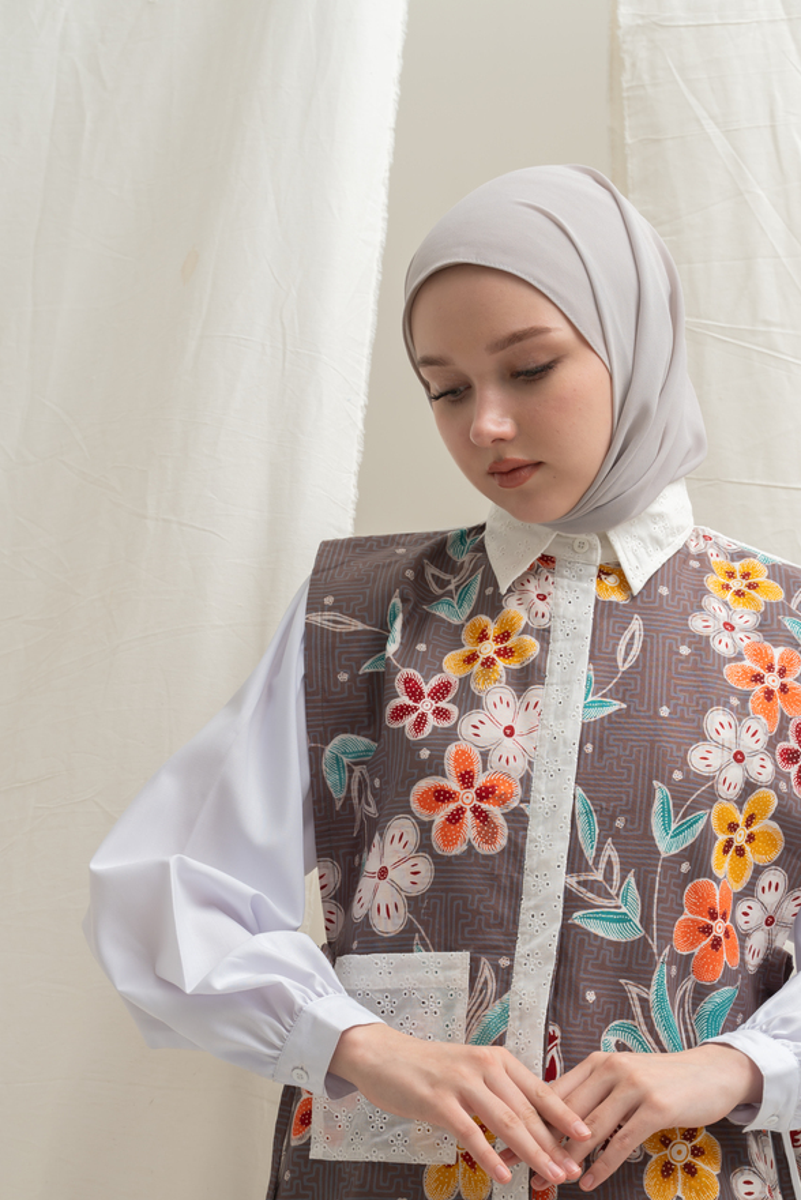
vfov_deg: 27.8
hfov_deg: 18.9
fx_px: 2401
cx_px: 490
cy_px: 828
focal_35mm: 72
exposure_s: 1/160
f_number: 9
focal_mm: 47
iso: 100
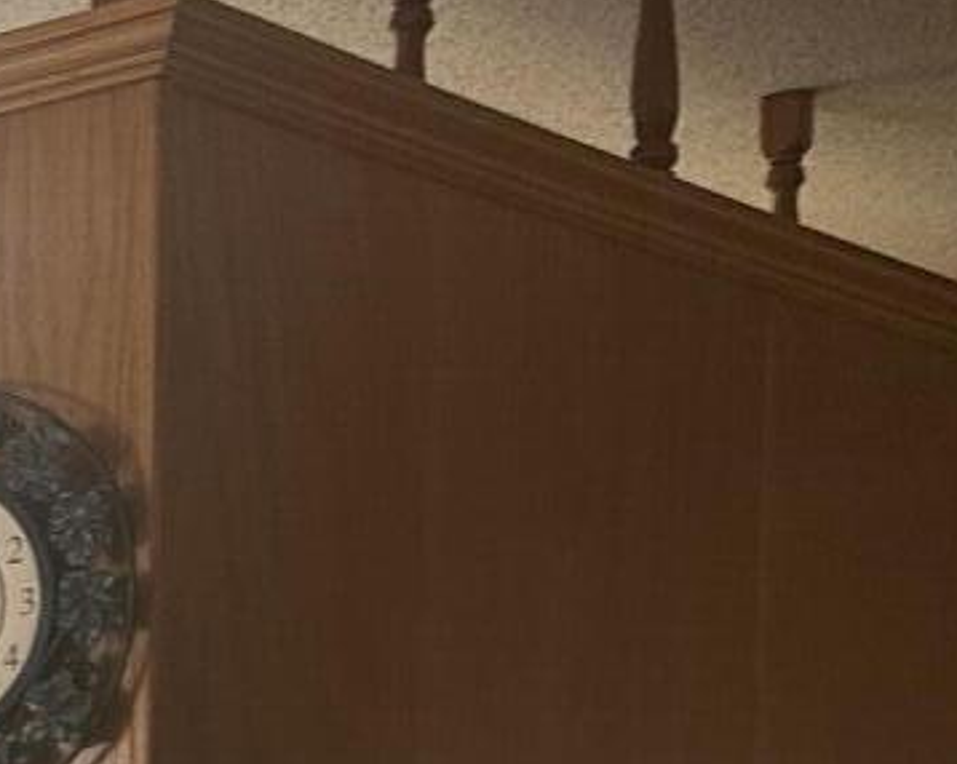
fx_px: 3708
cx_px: -1214
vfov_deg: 10.6
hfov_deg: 12.2
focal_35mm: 131
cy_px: 1597
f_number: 1.78
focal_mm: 6.86
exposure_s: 1/60
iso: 125
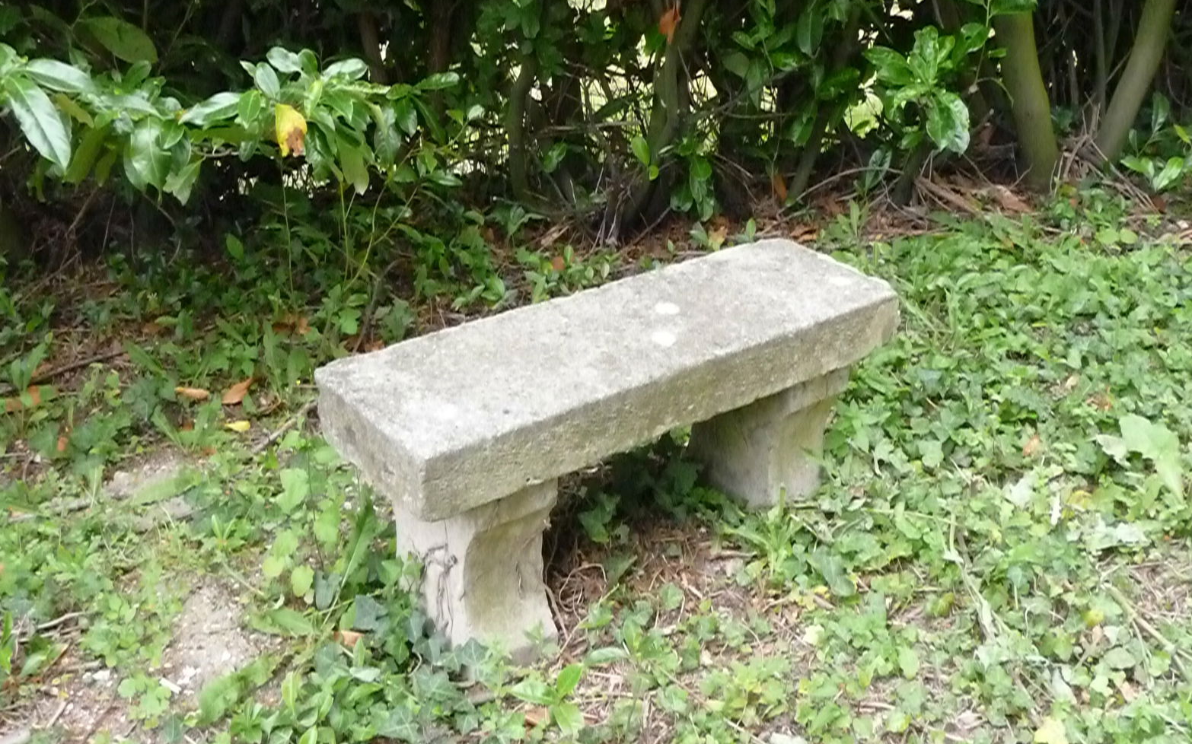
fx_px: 1267
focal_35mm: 39
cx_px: 597
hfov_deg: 50.4
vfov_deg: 32.7
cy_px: 326
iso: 1600
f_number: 3.7
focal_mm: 6
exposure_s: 1/640
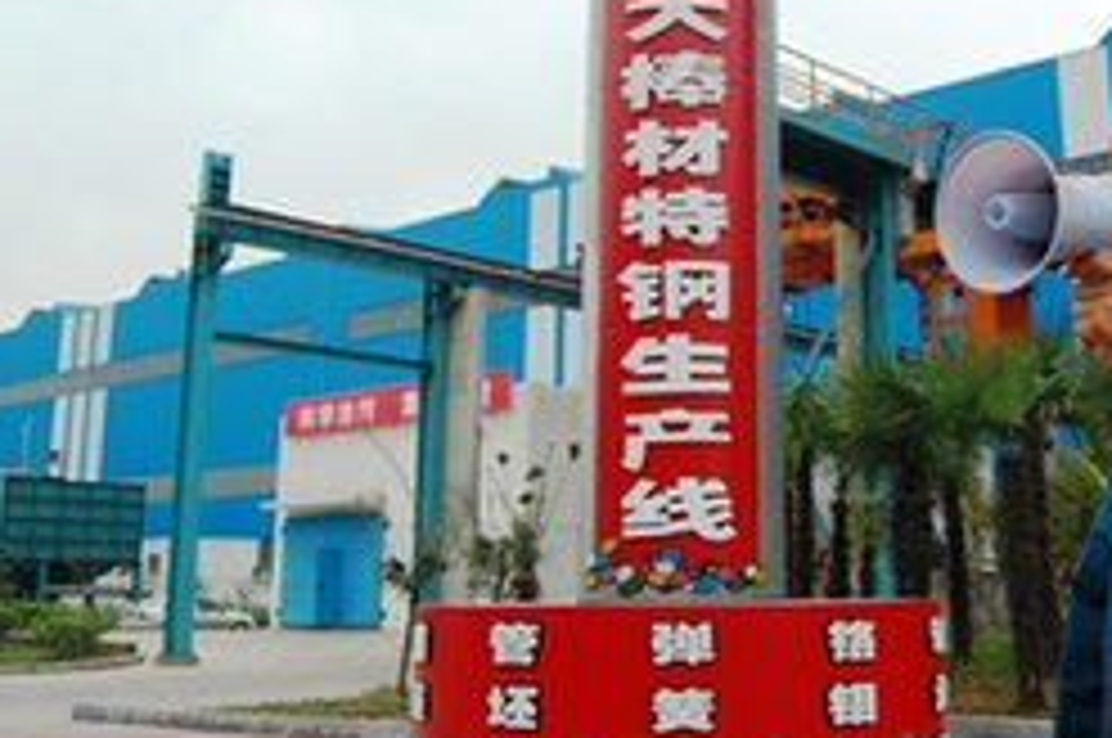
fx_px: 1419
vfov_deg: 28.8
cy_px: 212
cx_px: 768
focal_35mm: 46
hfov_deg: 42.1
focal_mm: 18
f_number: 5
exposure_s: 1/320
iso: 400
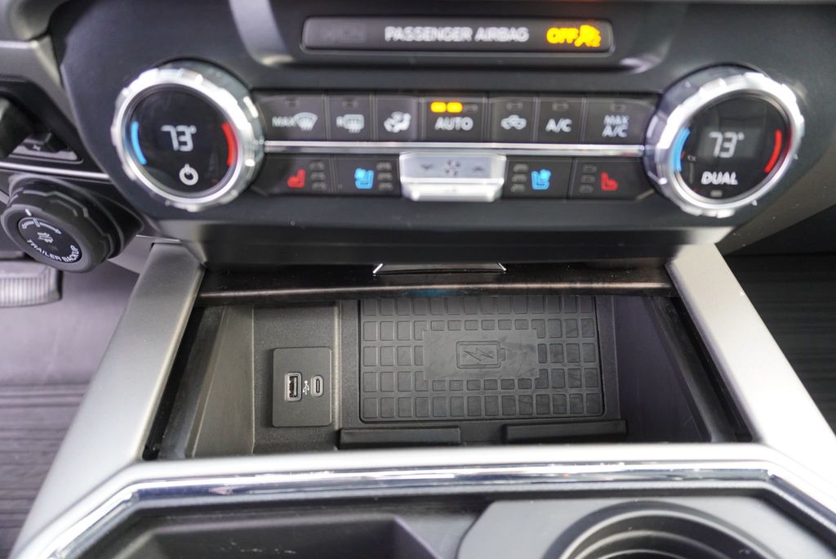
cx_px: 418
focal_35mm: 24
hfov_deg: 73.7
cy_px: 280
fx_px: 558
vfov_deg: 53.2
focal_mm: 16
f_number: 4
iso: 1000
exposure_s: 1/60
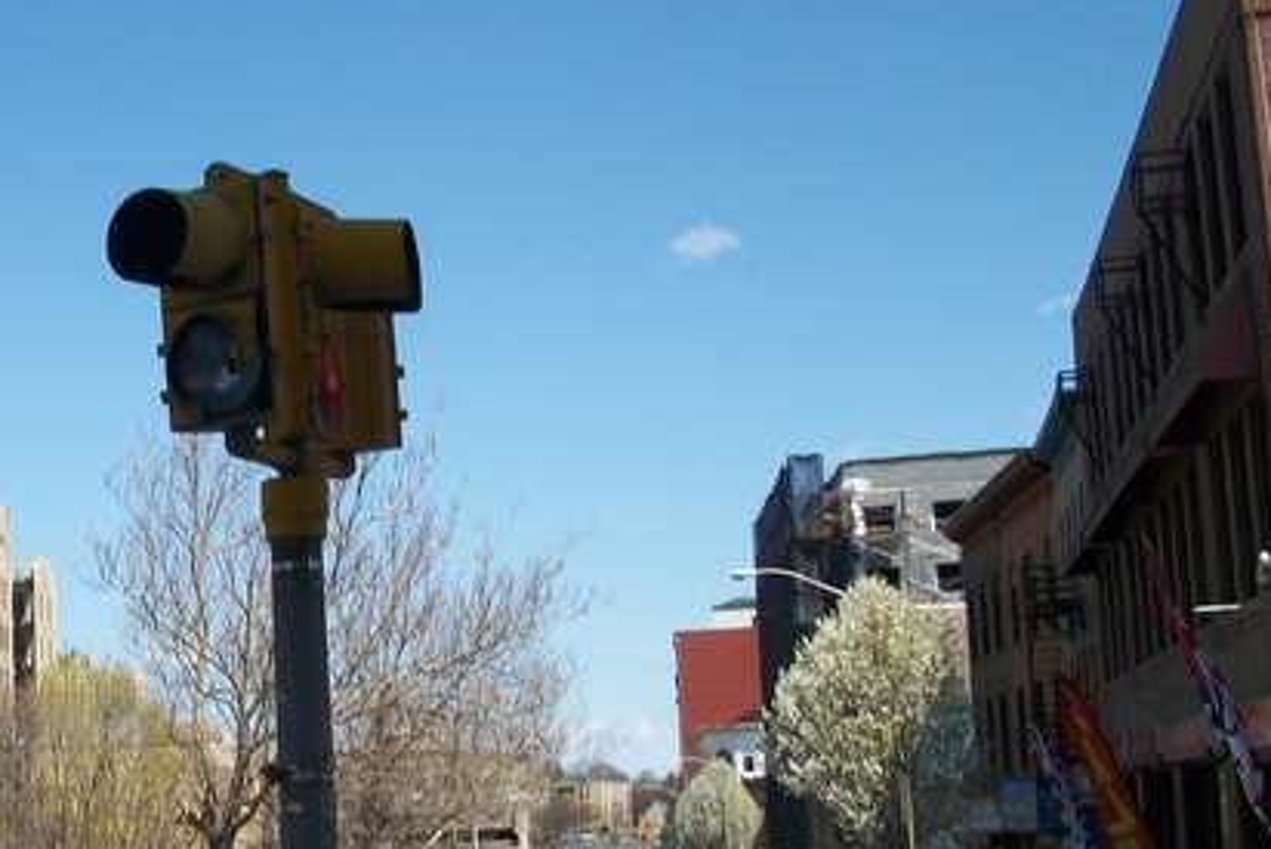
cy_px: 556
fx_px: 2190
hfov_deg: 31.0
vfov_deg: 21.9
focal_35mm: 62
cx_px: 148
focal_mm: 5.7
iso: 80
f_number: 8.8
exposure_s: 1/160
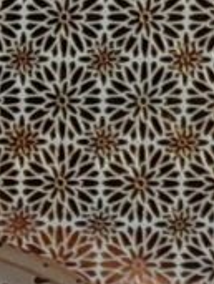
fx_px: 920
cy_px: 608
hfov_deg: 12.4
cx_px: -143
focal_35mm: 112
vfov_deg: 14.1
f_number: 1.8
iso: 500
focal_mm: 5.23
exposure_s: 1/50
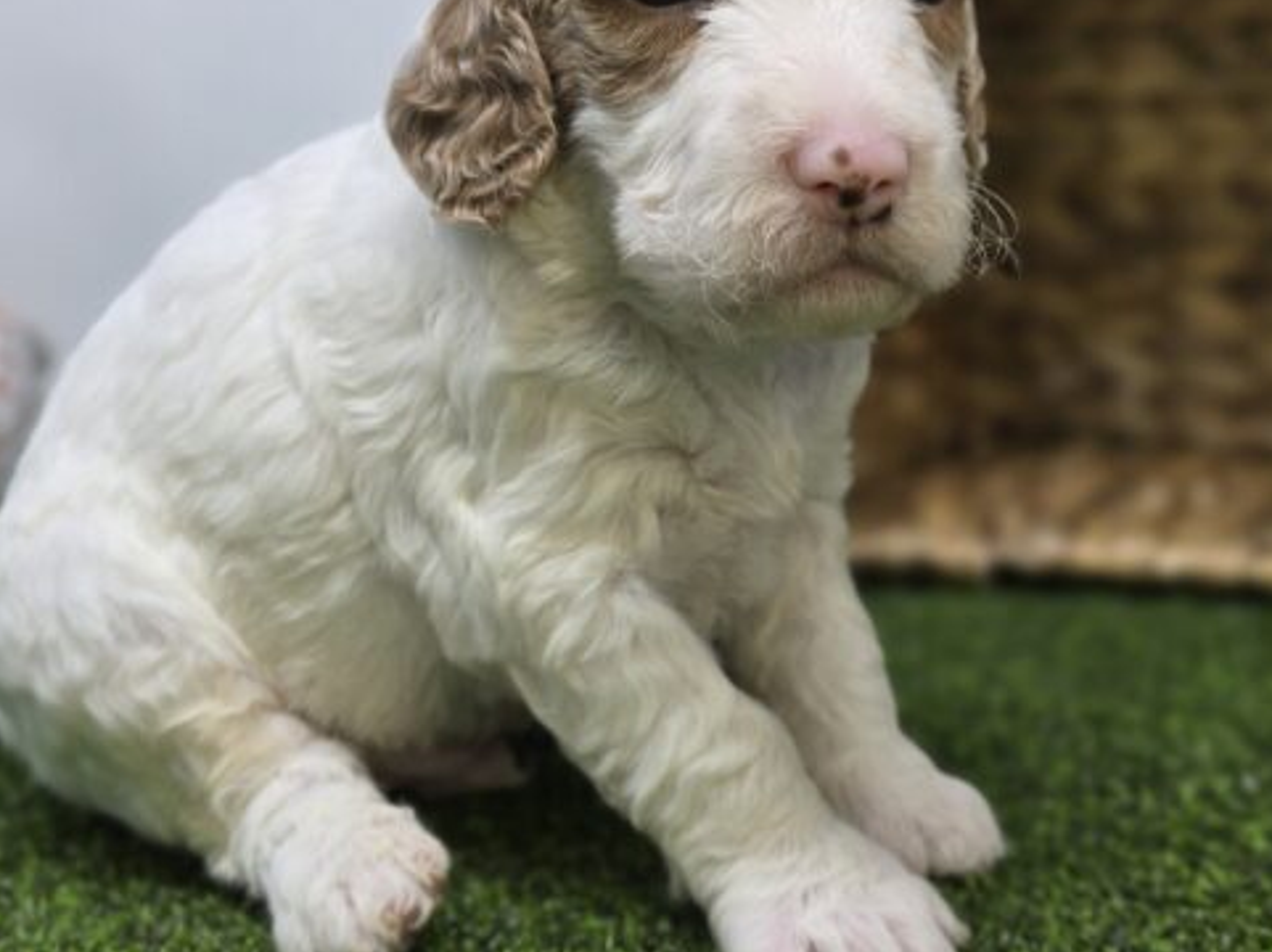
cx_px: 627
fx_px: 1799
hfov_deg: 38.9
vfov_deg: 29.5
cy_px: 365
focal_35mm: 49
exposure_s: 1/120
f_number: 1.7
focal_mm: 6.3
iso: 40
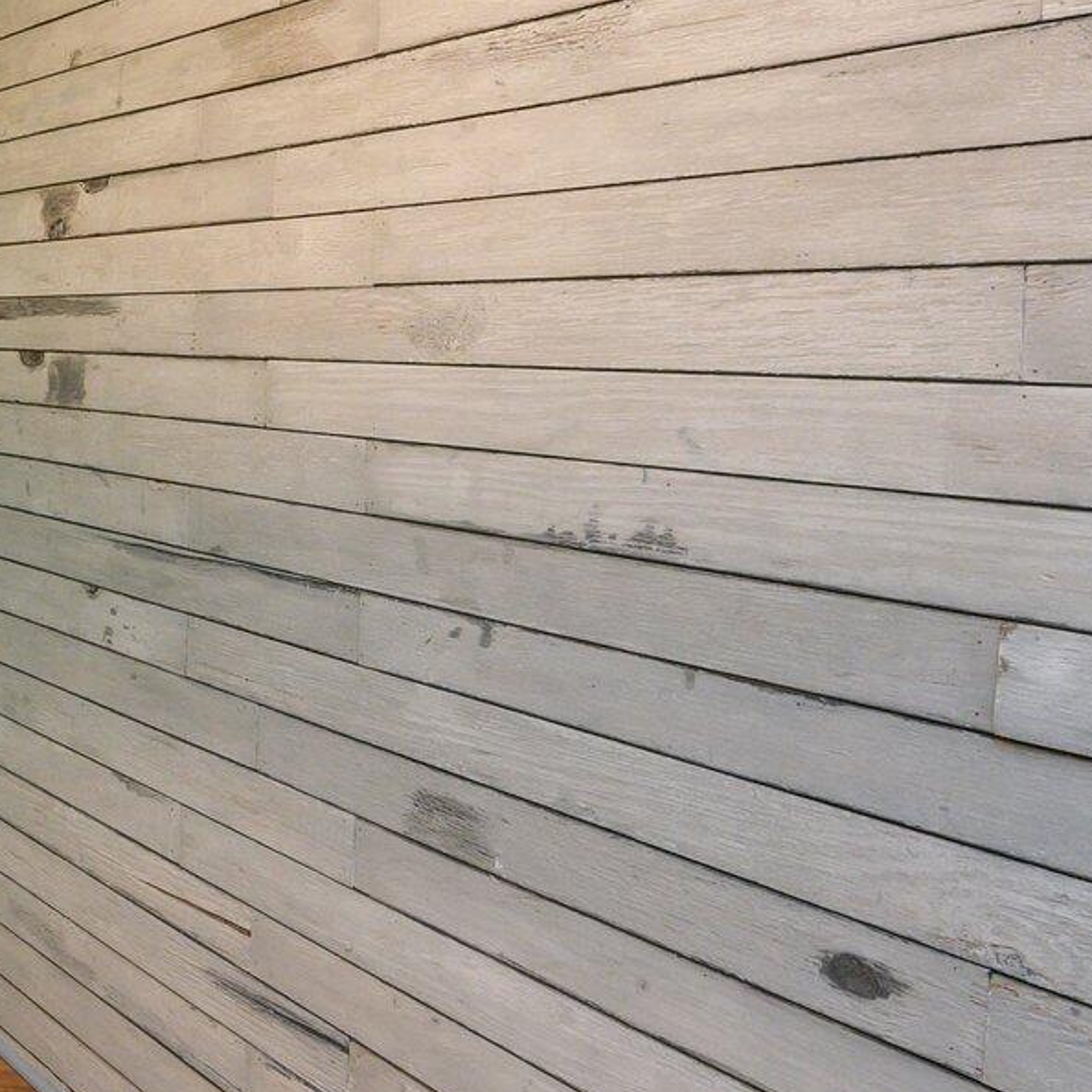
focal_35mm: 41
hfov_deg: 24.0
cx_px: -778
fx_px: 1463
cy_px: 366
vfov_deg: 40.4
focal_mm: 14
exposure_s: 1/30
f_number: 9
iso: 320
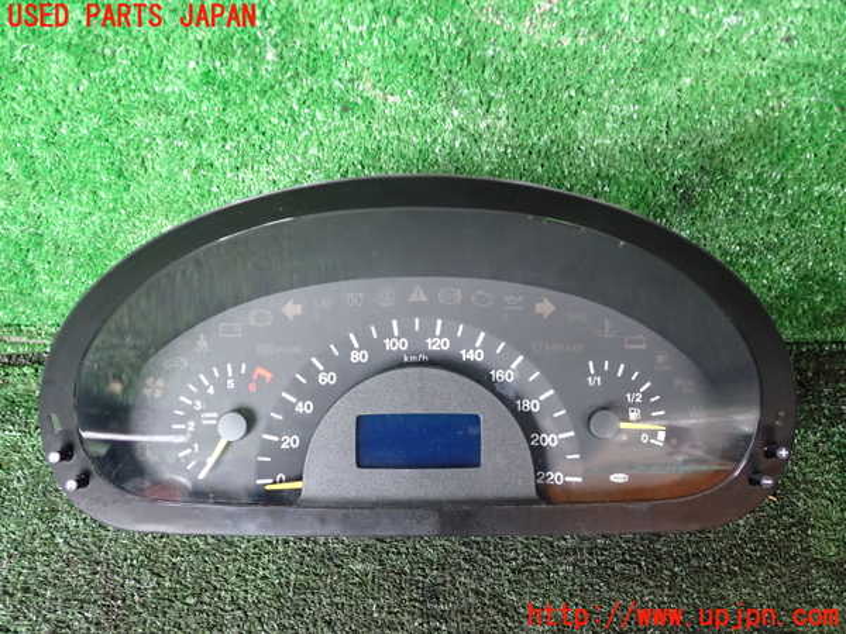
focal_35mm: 30
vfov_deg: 46.8
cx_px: 423
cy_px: 317
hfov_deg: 60.0
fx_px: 733
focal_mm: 5.4
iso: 500
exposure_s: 1/30
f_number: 2.3
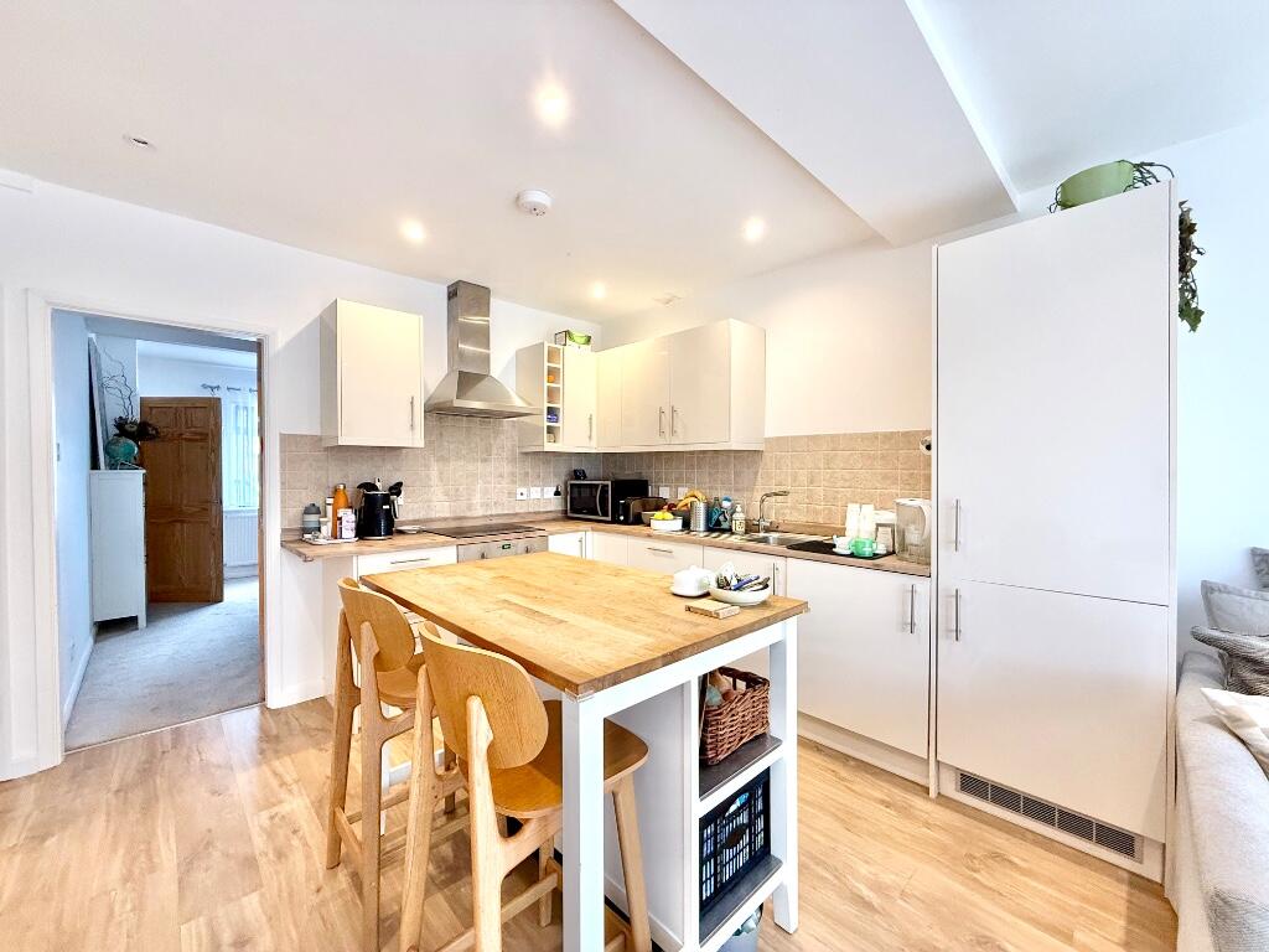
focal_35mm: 14
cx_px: 634
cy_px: 476
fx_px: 513
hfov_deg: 102.1
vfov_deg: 85.7
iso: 250
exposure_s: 1/100
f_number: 2.2
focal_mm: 2.22
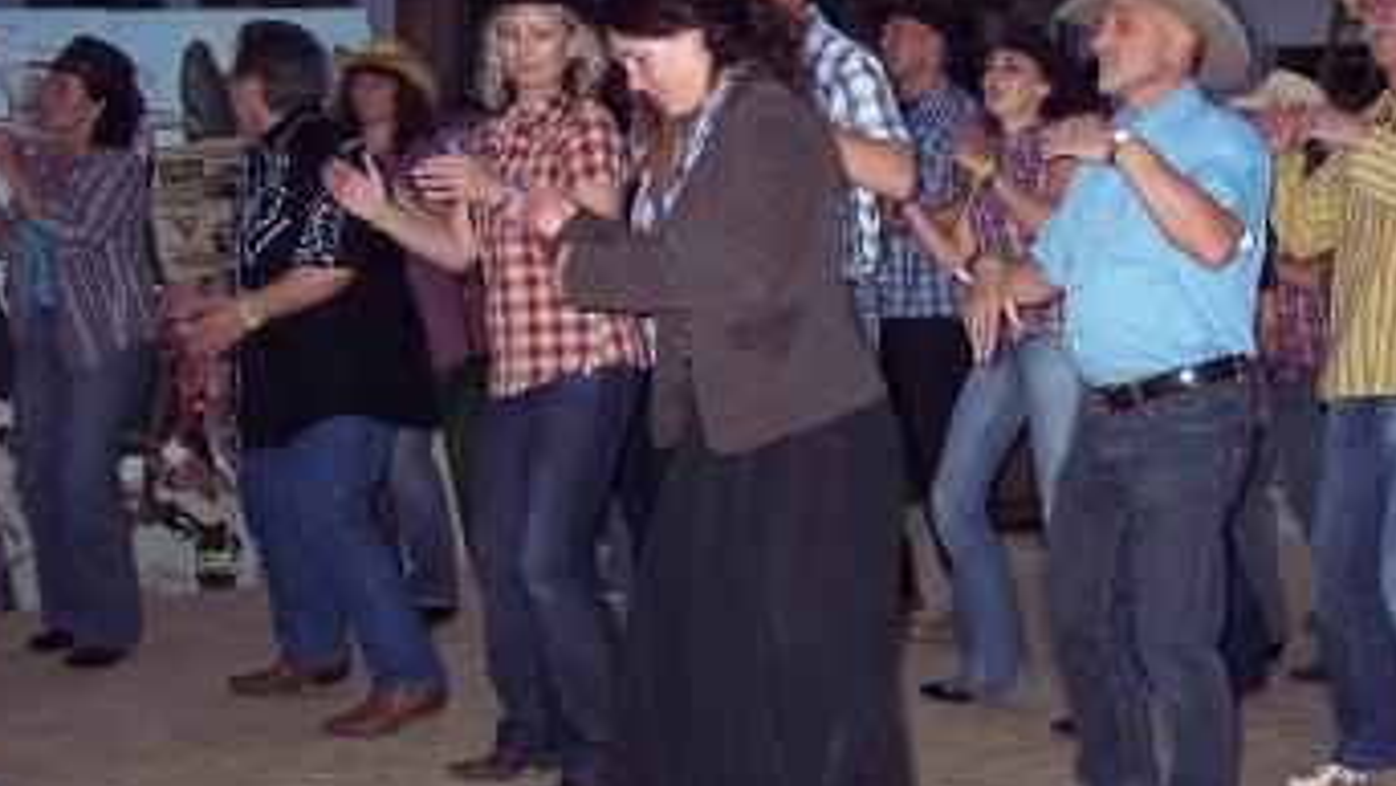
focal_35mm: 62
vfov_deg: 19.4
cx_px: 895
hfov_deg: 33.6
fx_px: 2295
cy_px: 332
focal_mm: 8
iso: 140
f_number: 2.8
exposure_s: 1/60
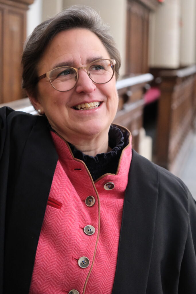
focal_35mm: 83
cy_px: 147
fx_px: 678
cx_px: 98
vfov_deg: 24.5
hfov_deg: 16.5
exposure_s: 1/125
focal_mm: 55
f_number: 4
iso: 6400
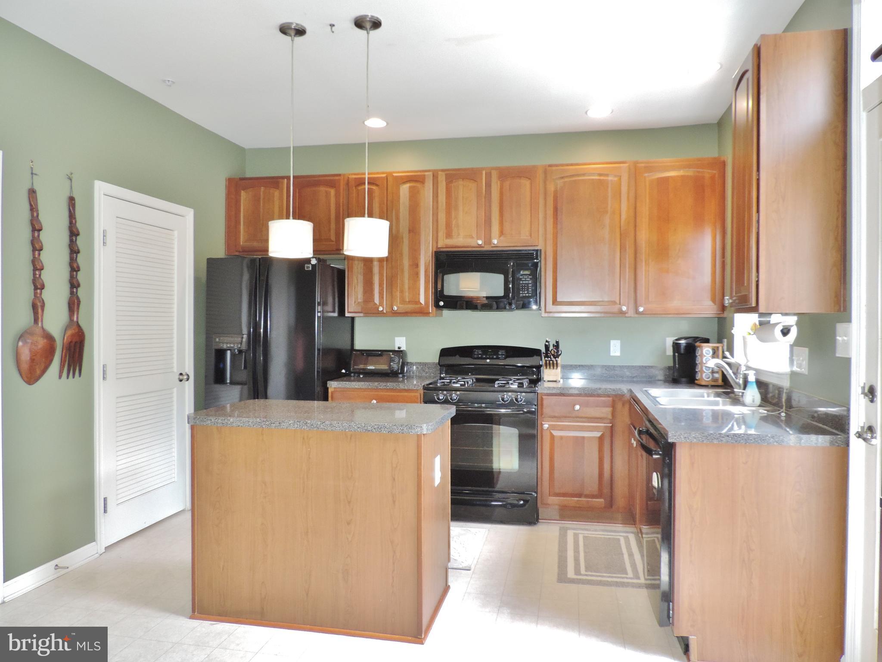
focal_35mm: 24
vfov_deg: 56.8
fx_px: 612
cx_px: 441
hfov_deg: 71.6
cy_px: 331
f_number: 3
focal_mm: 4.3
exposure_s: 1/40
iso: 360
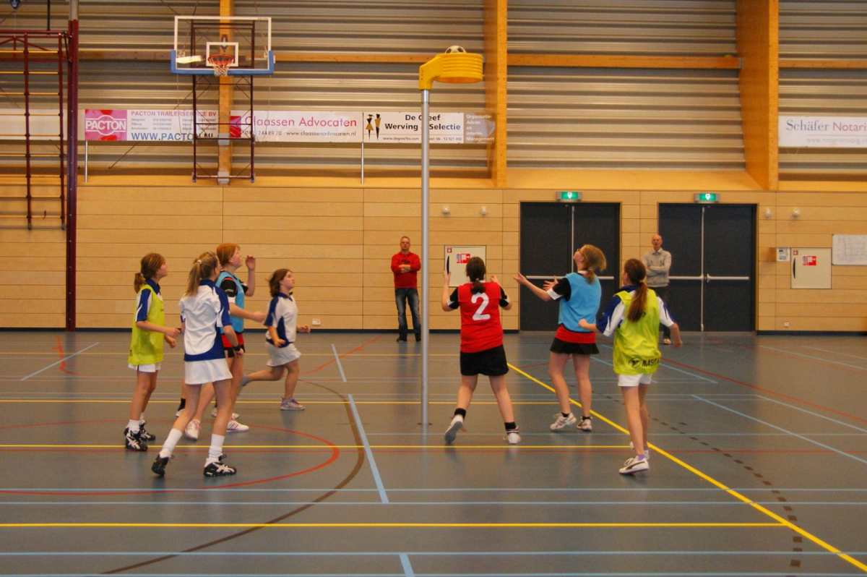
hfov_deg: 53.2
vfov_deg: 36.8
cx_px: 434
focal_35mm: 36
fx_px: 866
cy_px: 288
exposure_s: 1/125
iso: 800
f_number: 4
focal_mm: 24
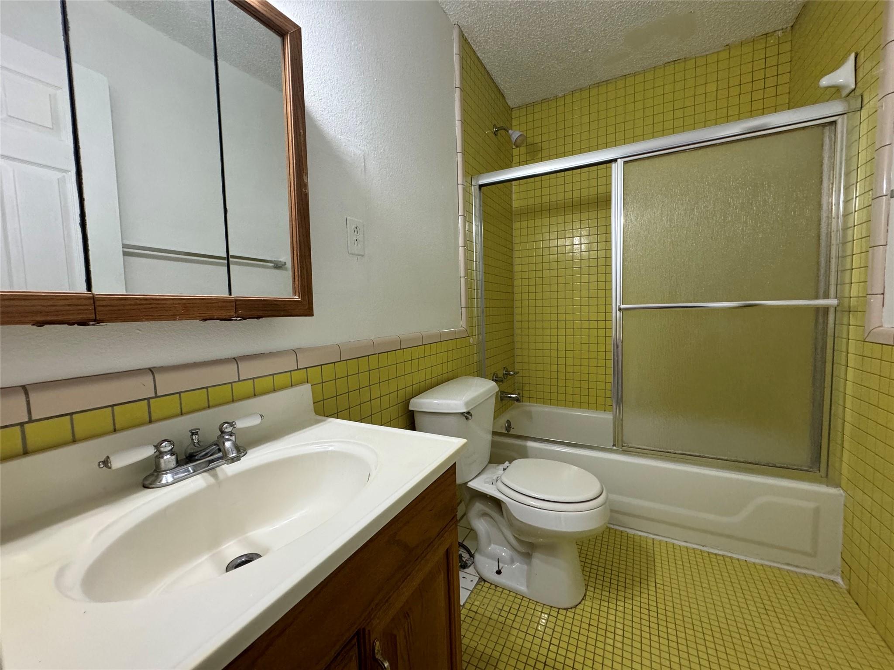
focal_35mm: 14
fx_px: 362
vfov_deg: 85.7
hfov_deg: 102.1
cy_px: 335
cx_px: 447
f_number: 2.2
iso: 250
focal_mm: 2.22
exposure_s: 1/120
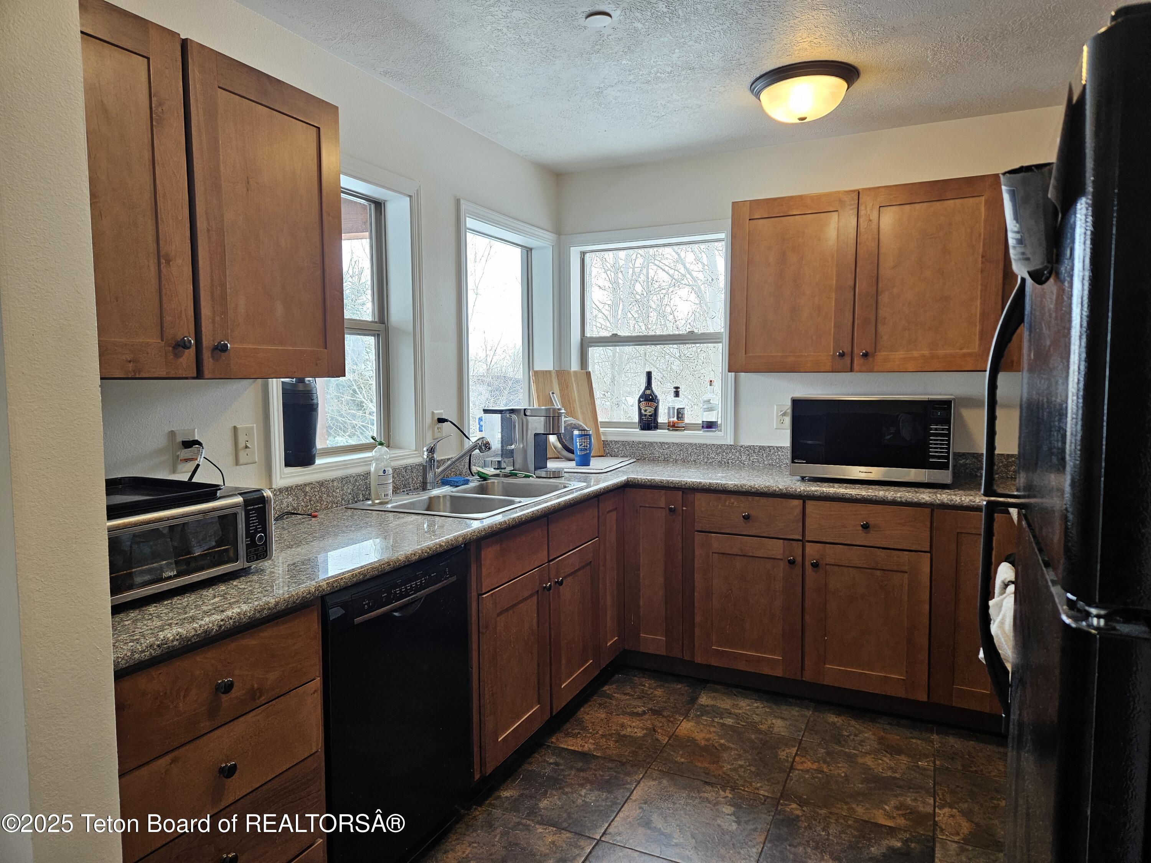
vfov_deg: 58.9
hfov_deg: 73.9
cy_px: 432
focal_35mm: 23
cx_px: 576
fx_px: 765
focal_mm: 5.4
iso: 100
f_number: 1.8
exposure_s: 1/120
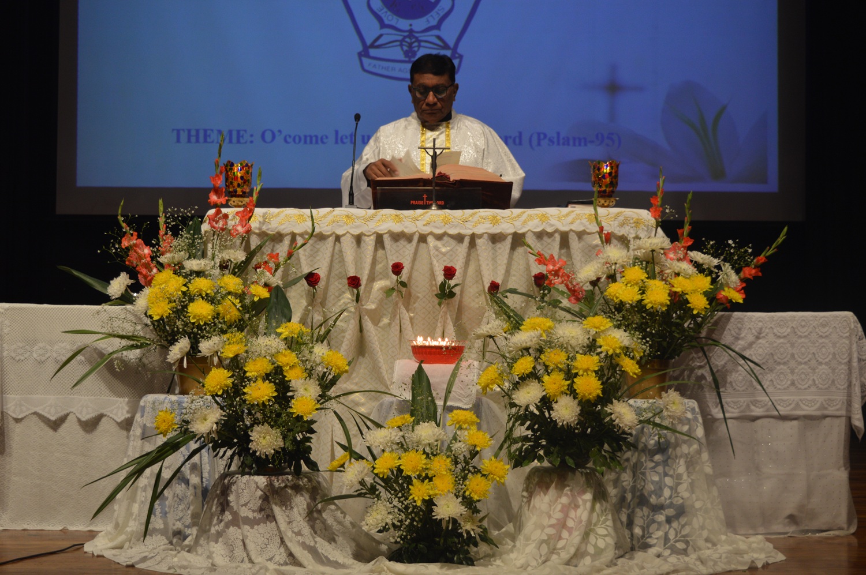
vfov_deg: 22.6
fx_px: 1442
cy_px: 288
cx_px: 433
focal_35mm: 60
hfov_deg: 33.4
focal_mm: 40
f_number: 5
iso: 400
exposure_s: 1/50
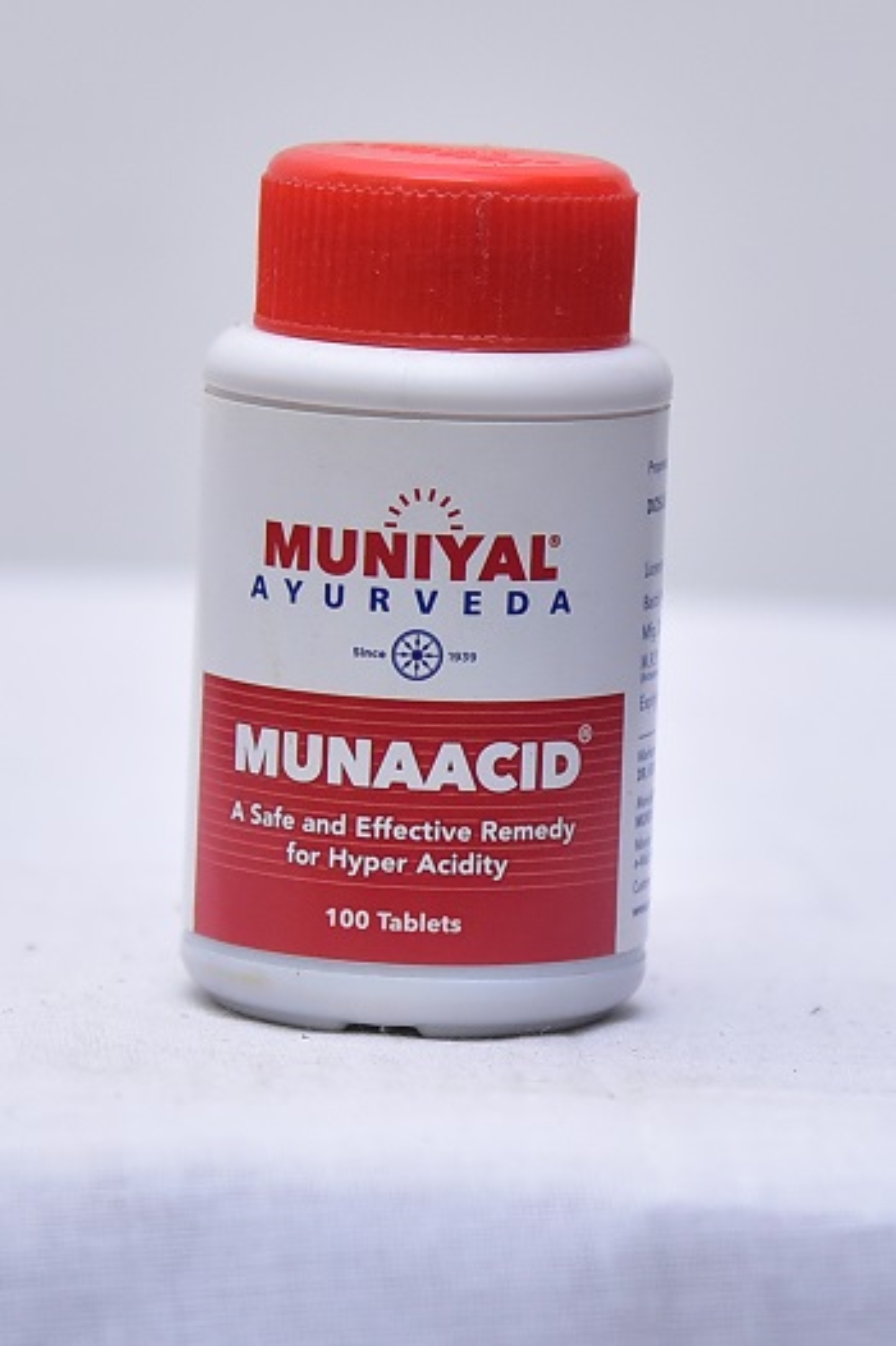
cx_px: 448
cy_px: 673
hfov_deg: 16.1
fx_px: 3177
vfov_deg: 23.9
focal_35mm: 85
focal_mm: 85
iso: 1250
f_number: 4
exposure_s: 1/160
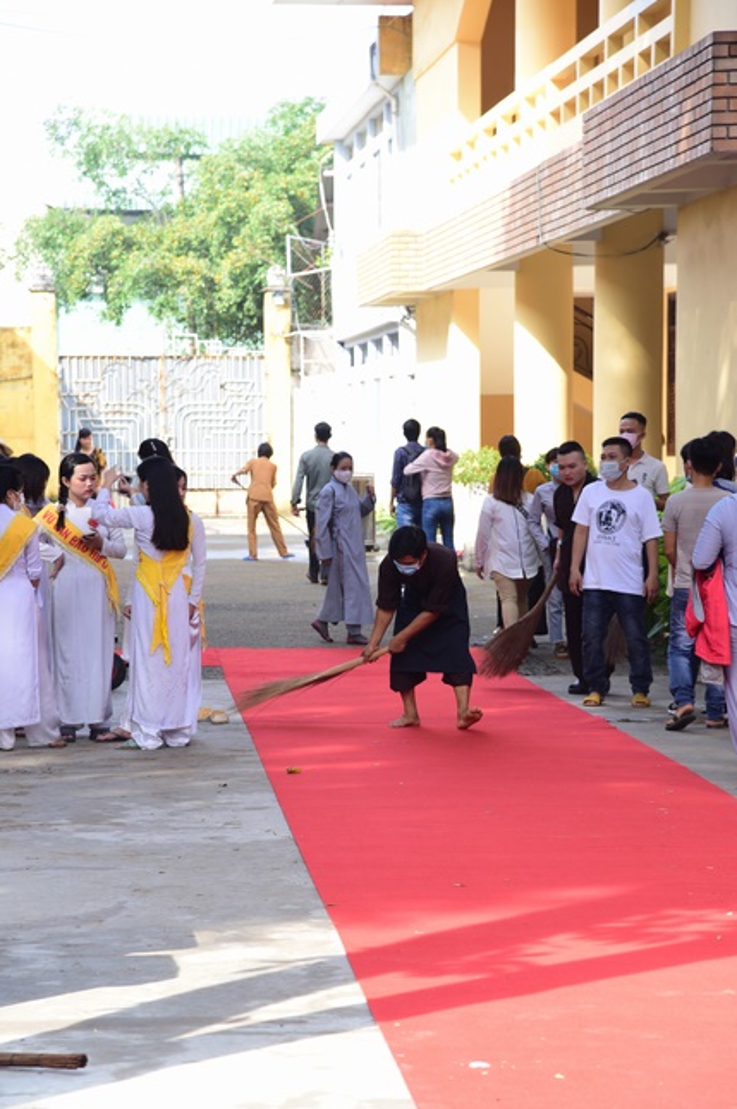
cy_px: 557
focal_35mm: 121
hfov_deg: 11.3
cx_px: 367
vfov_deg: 16.9
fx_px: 3721
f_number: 6.3
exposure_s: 1/125
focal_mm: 120
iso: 320
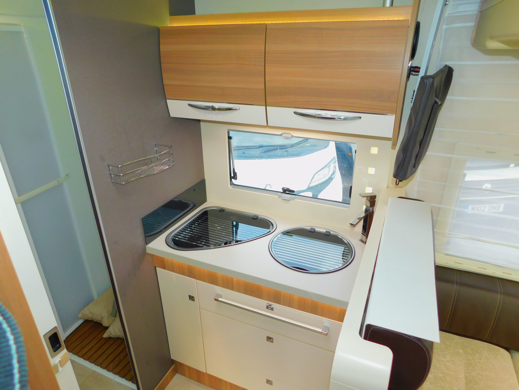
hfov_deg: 73.9
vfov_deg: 58.9
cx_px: 260
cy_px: 195
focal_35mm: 23
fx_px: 345
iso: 160
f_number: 3
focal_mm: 4
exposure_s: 1/30
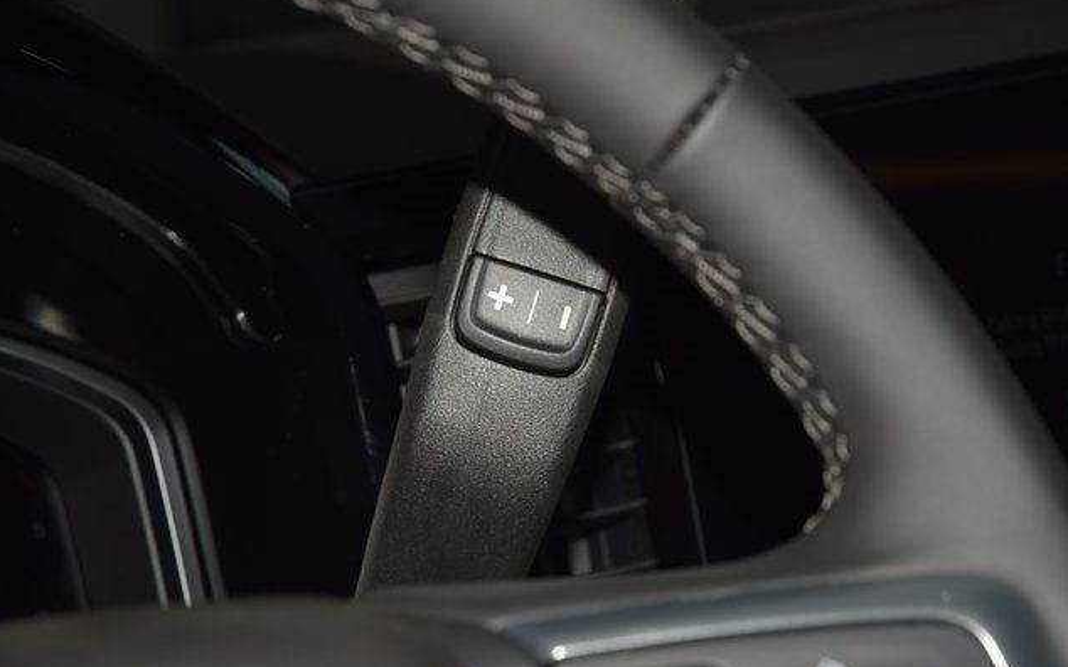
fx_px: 3143
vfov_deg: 12.1
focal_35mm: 108
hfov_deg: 19.3
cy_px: 321
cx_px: 536
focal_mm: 70
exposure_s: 1/125
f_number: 8
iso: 100
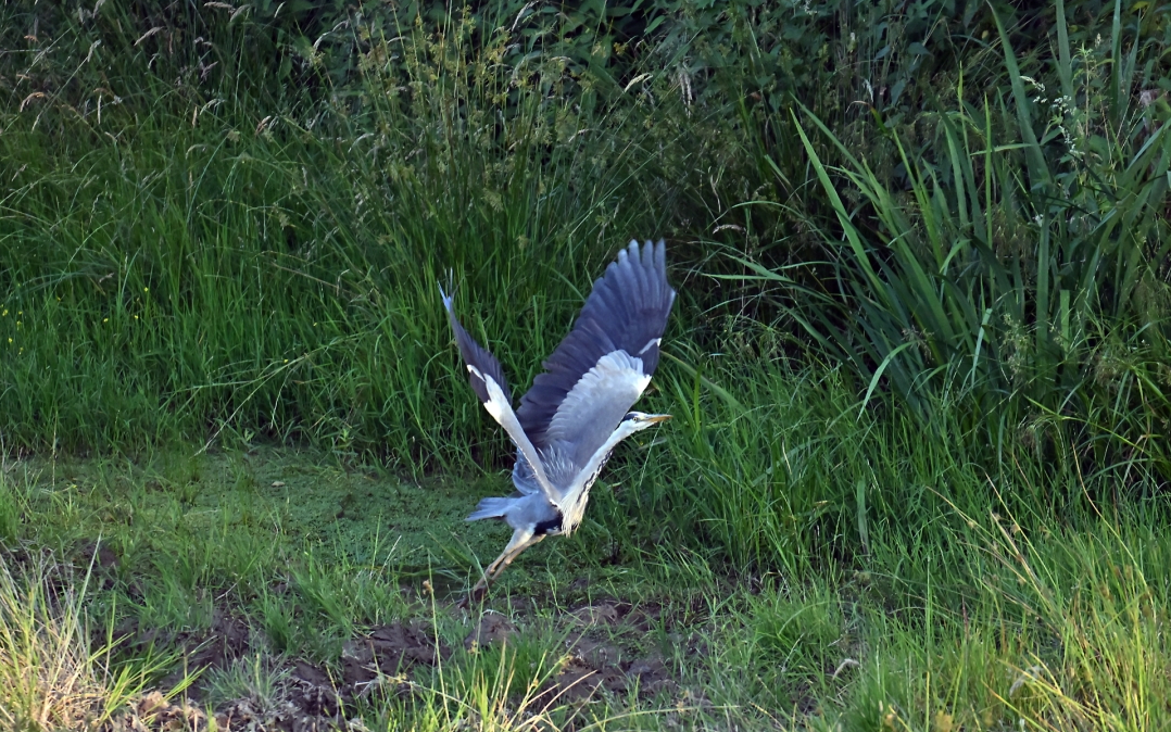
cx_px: 586
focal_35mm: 919
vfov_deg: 1.4
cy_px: 379
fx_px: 29332
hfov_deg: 2.3
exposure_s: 1/1600
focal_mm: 600
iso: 4000
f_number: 6.3
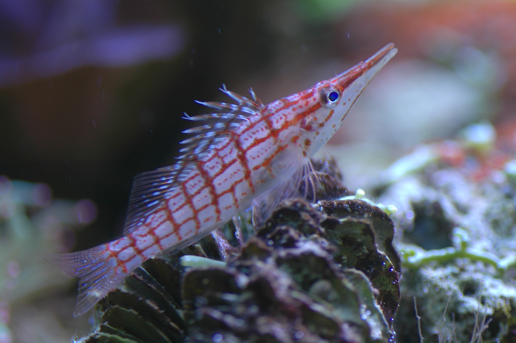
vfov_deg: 10.1
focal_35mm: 135
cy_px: 172
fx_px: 1933
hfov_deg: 15.2
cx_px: 258
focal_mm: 90
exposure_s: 1/40
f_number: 3.8
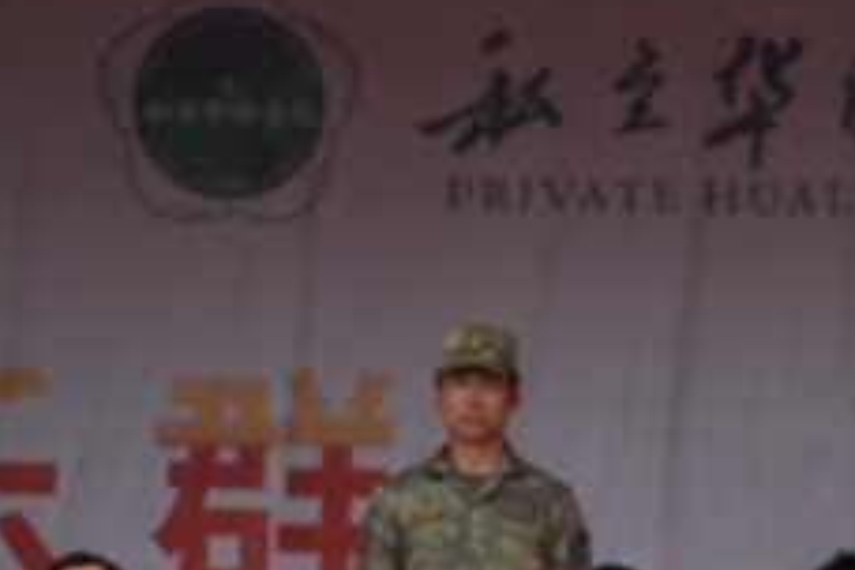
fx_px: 4821
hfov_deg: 10.1
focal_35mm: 203
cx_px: 694
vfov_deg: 6.7
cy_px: 576
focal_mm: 56
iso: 1000
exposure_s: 1/8000
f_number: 4.8
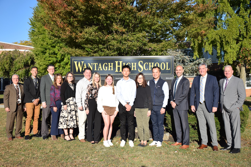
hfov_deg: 43.6
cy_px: 84
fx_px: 314
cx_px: 126
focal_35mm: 45
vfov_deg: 29.9
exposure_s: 1/2500
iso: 500
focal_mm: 30
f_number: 5
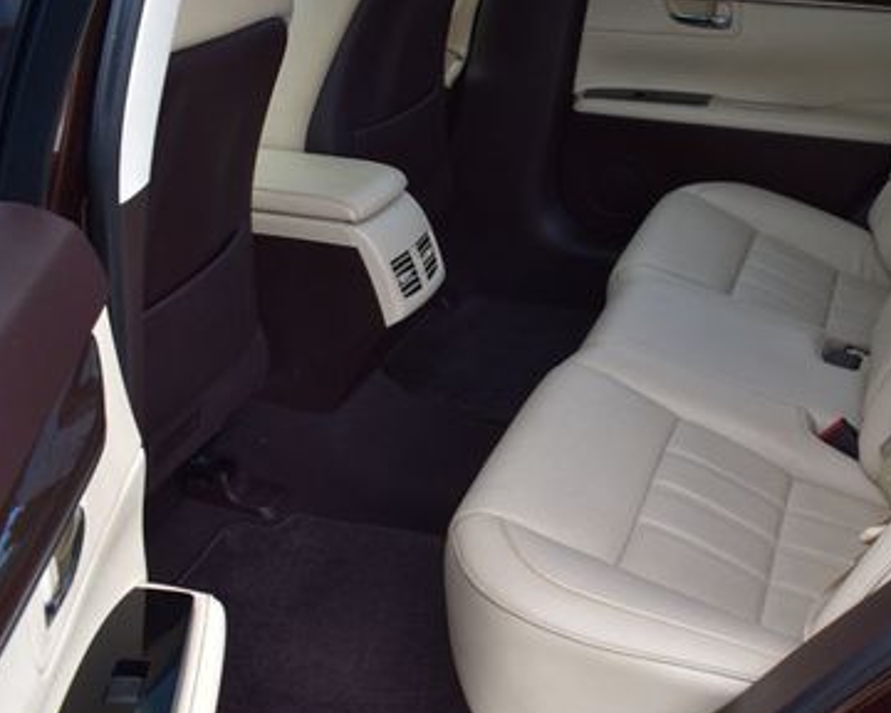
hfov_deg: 40.0
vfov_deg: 33.4
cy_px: 322
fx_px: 1187
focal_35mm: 45
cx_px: 666
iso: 400
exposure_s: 1/60
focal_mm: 18
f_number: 8
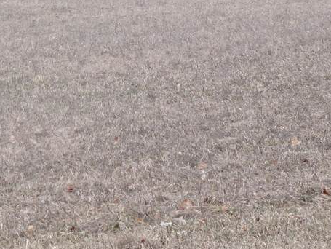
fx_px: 1560
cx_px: 56
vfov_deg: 9.0
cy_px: -73
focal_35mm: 163
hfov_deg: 12.1
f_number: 4.5
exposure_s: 1/160
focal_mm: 9.87
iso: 80
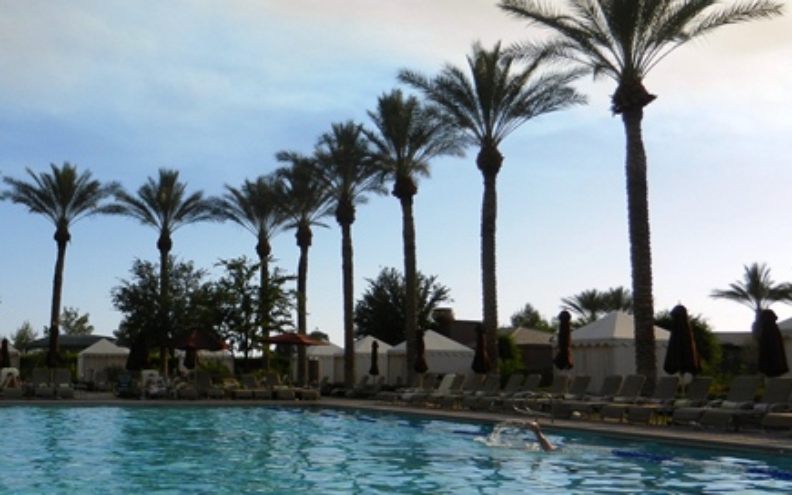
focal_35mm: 39
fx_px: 842
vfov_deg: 32.8
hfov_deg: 48.8
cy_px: 258
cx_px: 218
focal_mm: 4.5
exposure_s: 1/2000
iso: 160
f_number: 3.5
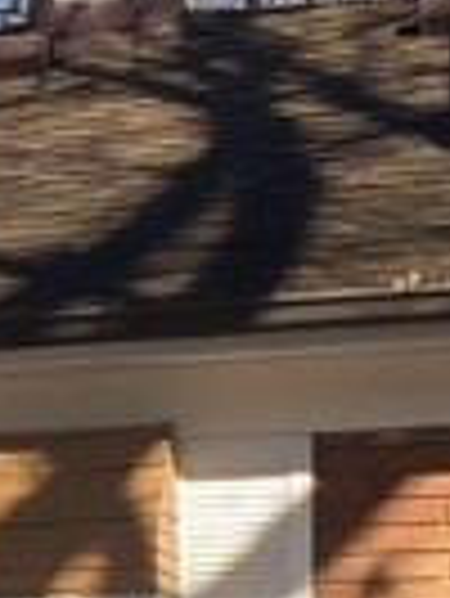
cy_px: 913
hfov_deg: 8.4
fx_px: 2890
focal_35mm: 167
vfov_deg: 11.3
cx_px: -486
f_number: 2.2
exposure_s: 1/1068
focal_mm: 4.15
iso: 32
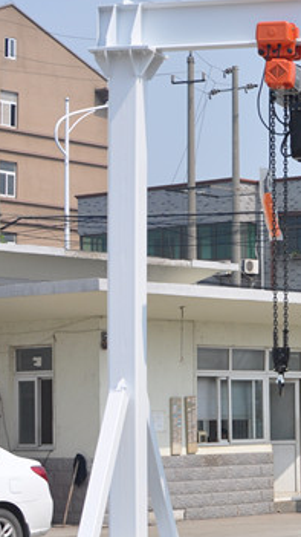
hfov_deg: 9.3
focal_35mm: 125
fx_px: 1779
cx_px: 530
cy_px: 298
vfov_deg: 17.1
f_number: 9
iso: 200
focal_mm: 35
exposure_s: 1/320
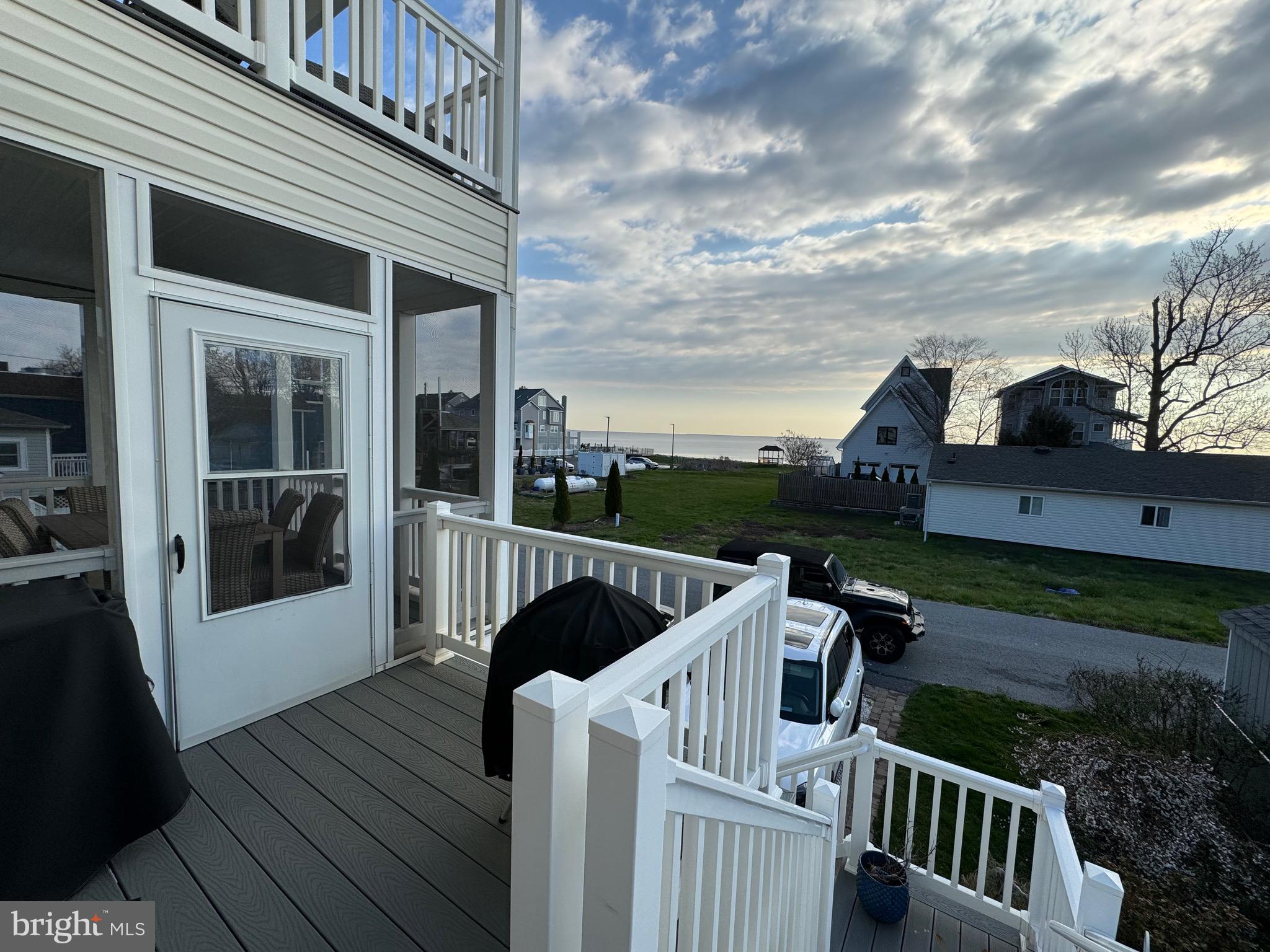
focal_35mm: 14
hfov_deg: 102.1
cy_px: 476
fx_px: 514
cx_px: 635
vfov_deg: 85.7
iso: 50
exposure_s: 1/1789
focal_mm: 2.22
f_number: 2.2
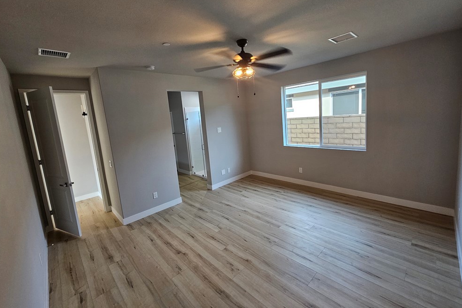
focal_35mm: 14
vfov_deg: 81.1
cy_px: 144
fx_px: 180
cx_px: 233
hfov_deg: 104.3
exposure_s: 1/60
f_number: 2.2
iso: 160
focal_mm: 2.2
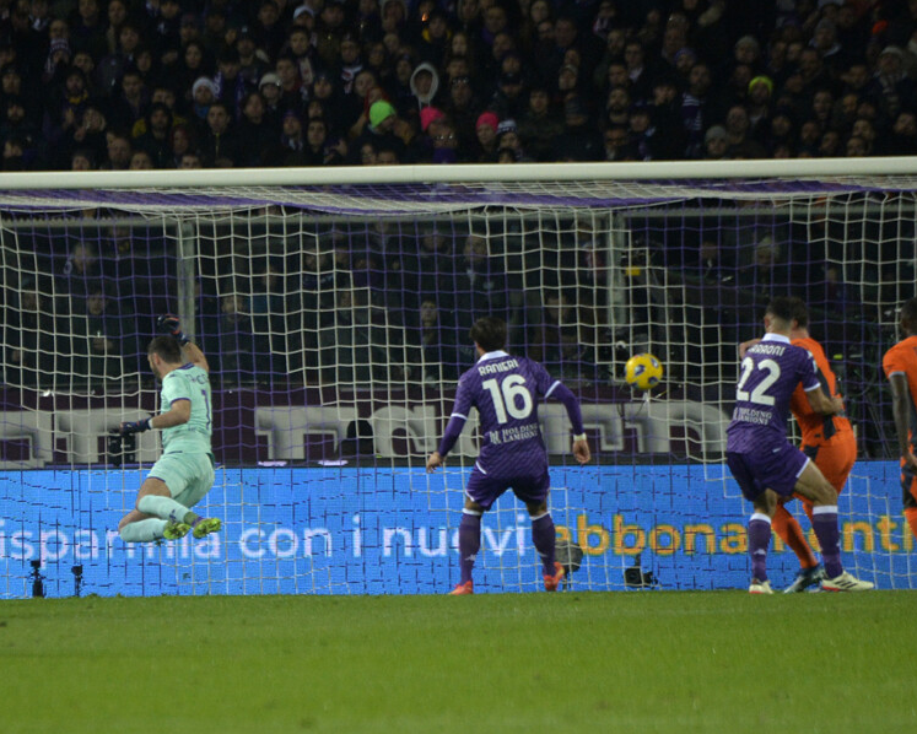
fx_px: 12270
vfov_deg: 3.4
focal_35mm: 452
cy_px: 367
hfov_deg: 4.3
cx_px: 492
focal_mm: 400
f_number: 5.6
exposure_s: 1/1000
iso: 2500
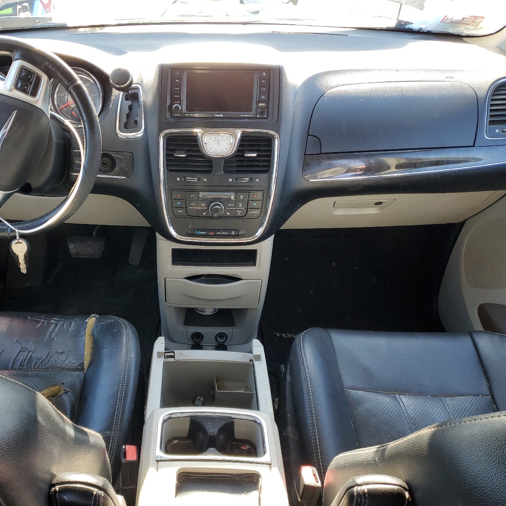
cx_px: 185
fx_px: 513
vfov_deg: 52.5
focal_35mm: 31
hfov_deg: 51.9
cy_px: 251
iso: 50
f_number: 1.5
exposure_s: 1/123
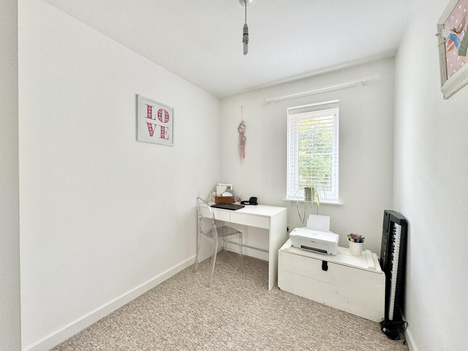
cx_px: 234
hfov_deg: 102.1
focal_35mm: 14
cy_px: 176
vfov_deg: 85.7
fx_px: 189
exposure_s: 1/100
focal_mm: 2.22
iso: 100
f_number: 2.2
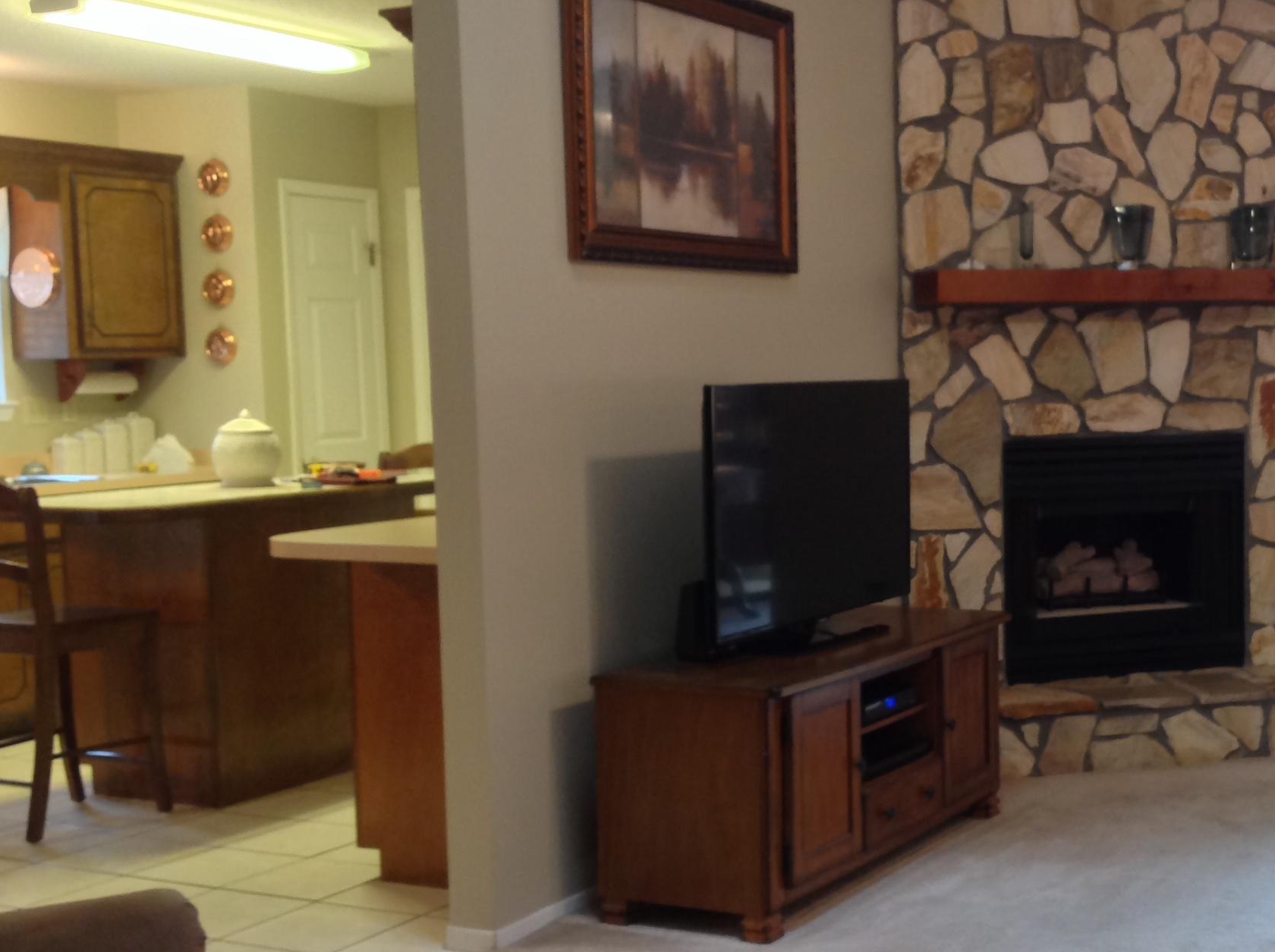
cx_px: 948
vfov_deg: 26.9
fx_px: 1986
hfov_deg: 34.9
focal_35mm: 54
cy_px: 545
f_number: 2.4
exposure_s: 1/15
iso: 125
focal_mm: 4.28
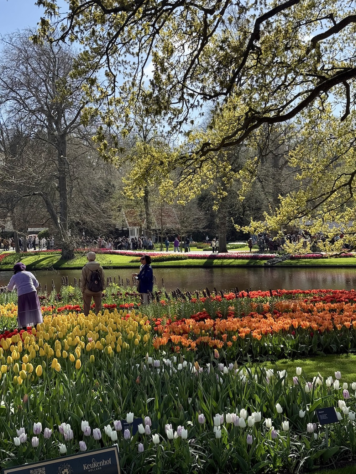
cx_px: 178
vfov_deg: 39.7
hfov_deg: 30.3
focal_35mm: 48
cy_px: 237
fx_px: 658
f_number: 1.78
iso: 100
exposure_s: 1/2494
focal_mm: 6.76
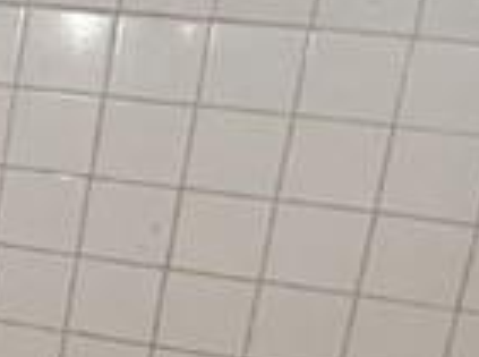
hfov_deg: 15.4
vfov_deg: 14.4
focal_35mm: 102
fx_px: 1408
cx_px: -482
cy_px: 190
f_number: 2.2
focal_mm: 2.22
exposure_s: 1/120
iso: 125
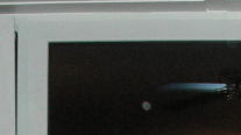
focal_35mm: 189
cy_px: 429
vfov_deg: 5.9
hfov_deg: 11.4
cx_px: 168
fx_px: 1207
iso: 200
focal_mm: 5.8
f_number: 3
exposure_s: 1/60.1
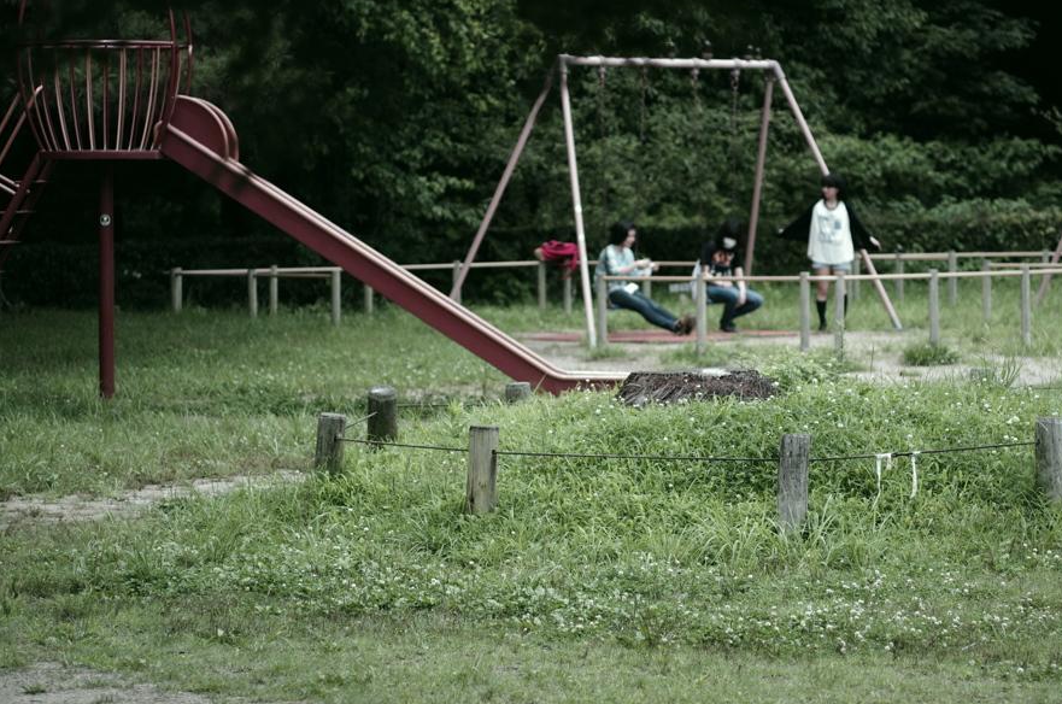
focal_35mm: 122
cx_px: 595
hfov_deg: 16.8
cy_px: 303
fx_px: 3592
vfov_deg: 11.2
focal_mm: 70
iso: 100
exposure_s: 1/640
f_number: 2.4
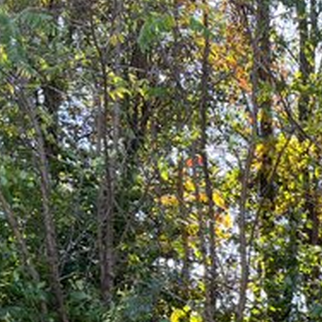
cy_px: 369
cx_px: 527
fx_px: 810
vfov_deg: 21.2
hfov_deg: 18.8
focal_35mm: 77
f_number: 1.5
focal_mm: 5.7
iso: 50
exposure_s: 1/313
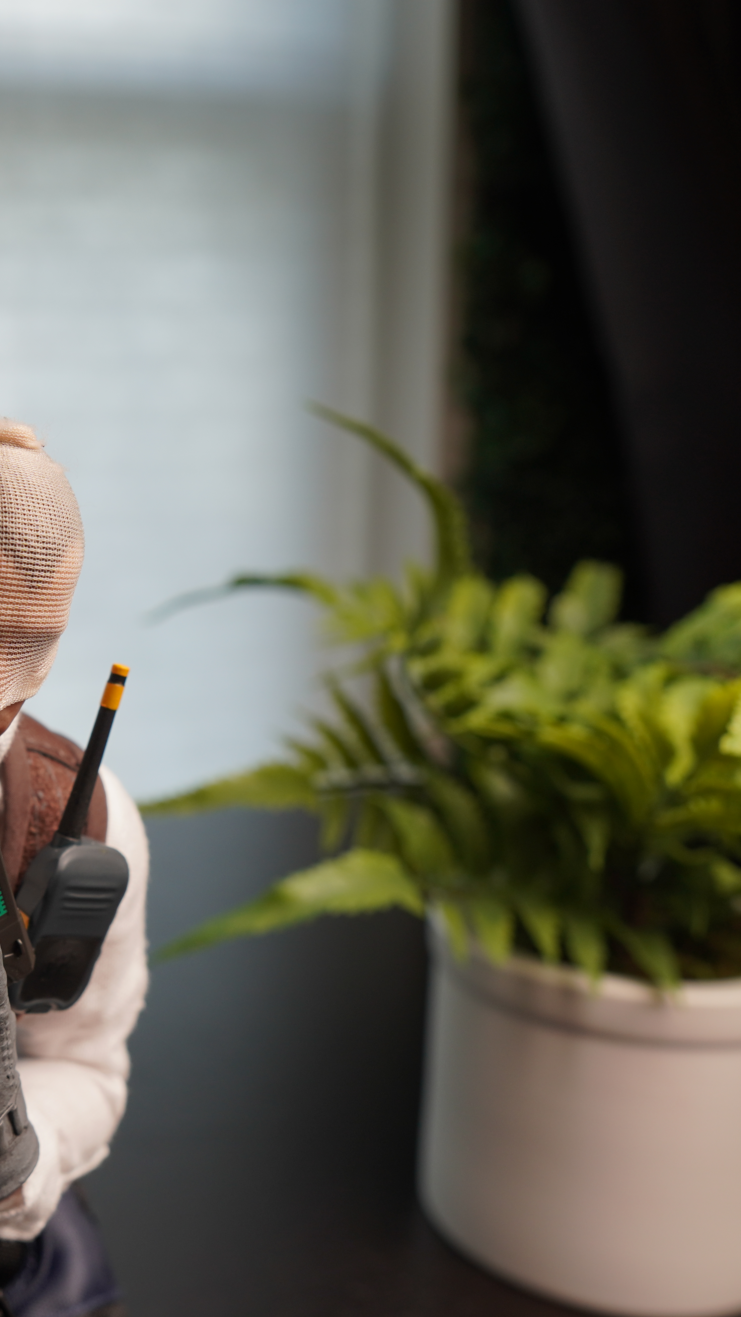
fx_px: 1327
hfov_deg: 28.8
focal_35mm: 38
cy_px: 655
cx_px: -31
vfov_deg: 52.8
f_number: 4.5
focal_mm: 16
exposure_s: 1/100
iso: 100
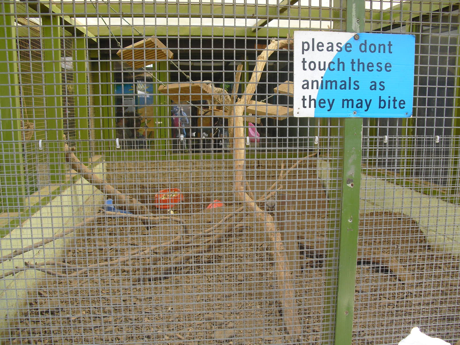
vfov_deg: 39.7
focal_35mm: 36
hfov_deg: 51.4
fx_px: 478
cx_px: 230
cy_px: 172
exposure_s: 1/125
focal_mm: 6.3
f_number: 3.1
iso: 100
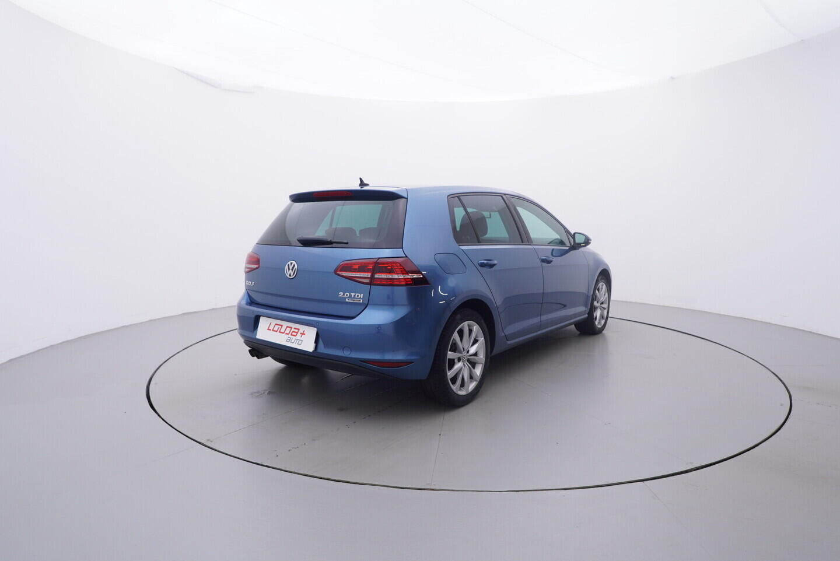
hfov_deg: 77.3
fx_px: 525
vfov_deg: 56.2
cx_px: 420
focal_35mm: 22
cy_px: 280
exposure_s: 1/80
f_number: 5
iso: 200
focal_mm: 15
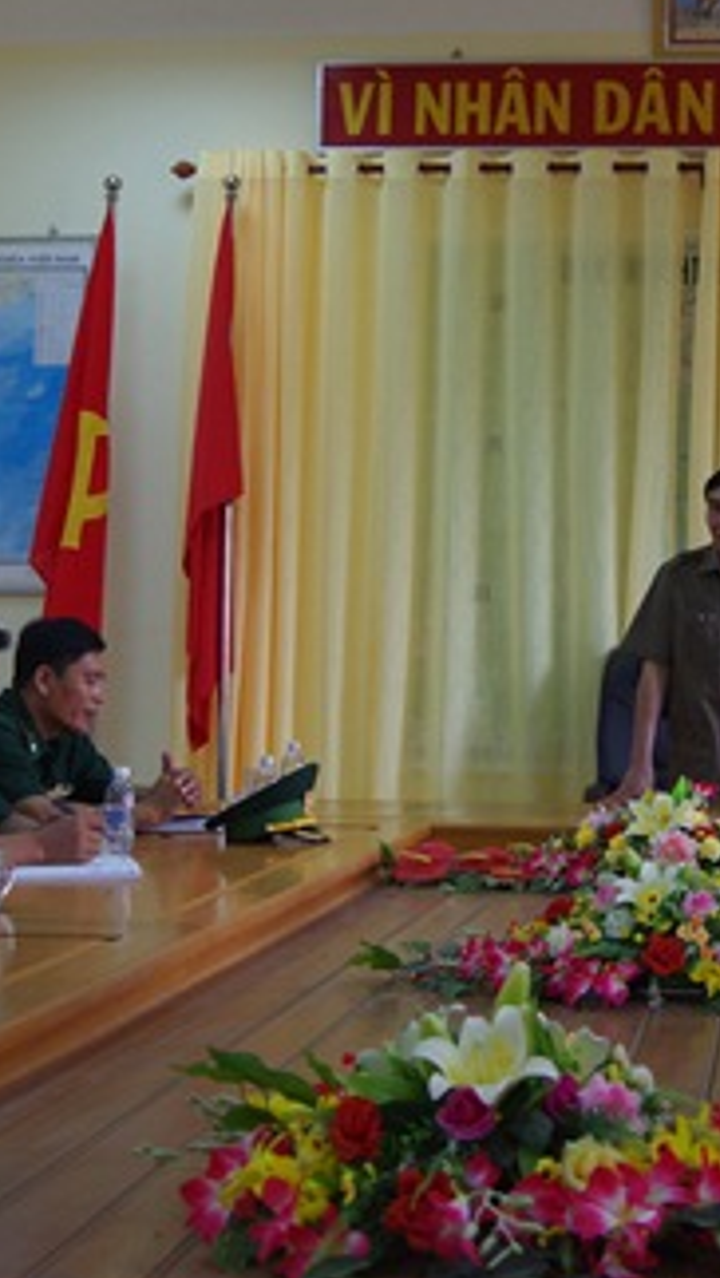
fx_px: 1898
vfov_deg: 37.0
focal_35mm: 56
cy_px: 473
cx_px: 661
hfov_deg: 21.0
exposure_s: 1/40
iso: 400
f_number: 3.5
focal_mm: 18
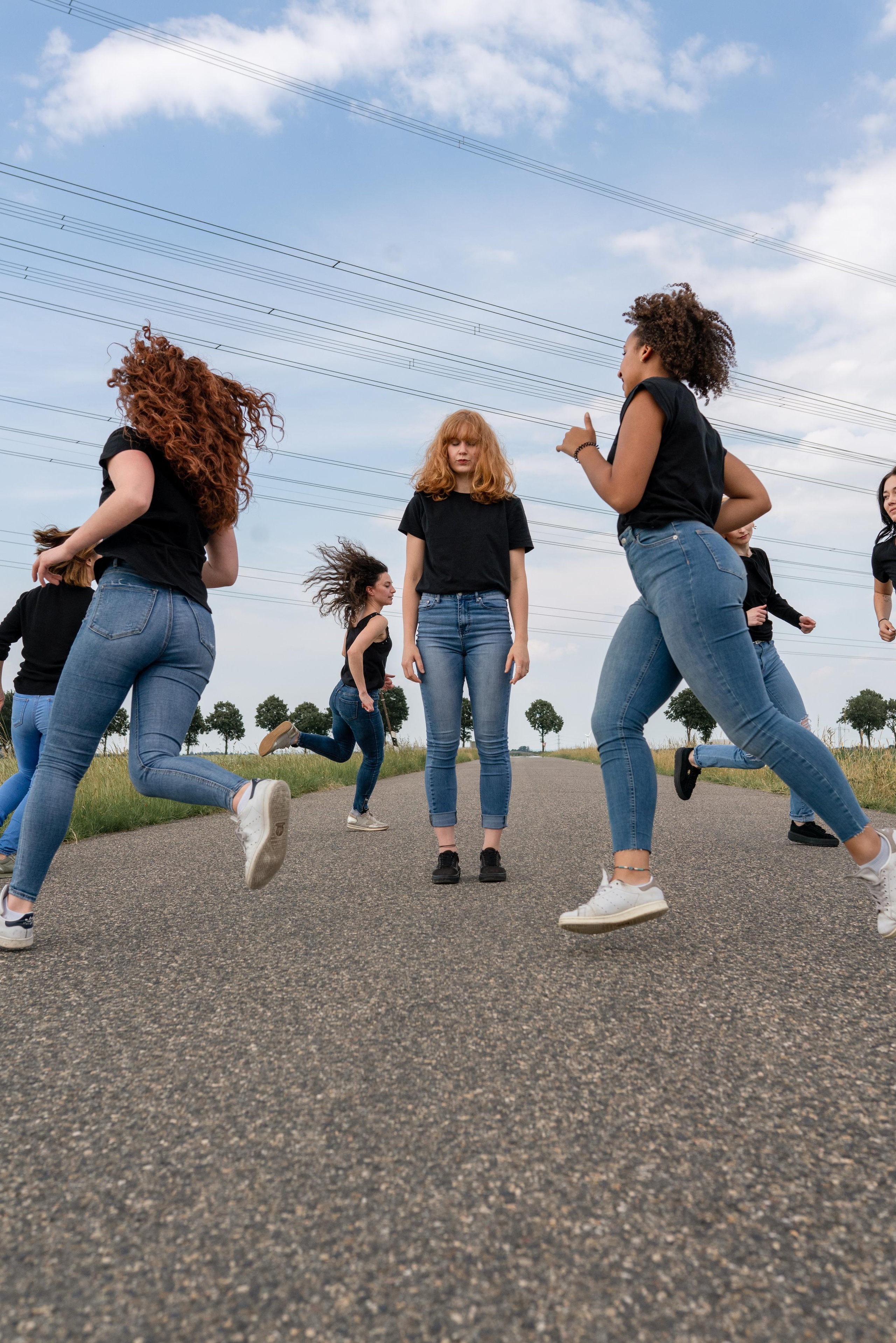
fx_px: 1306
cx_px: 448
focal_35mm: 35
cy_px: 672
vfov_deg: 54.4
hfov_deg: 37.9
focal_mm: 35
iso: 640
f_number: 6.3
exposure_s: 1/1600
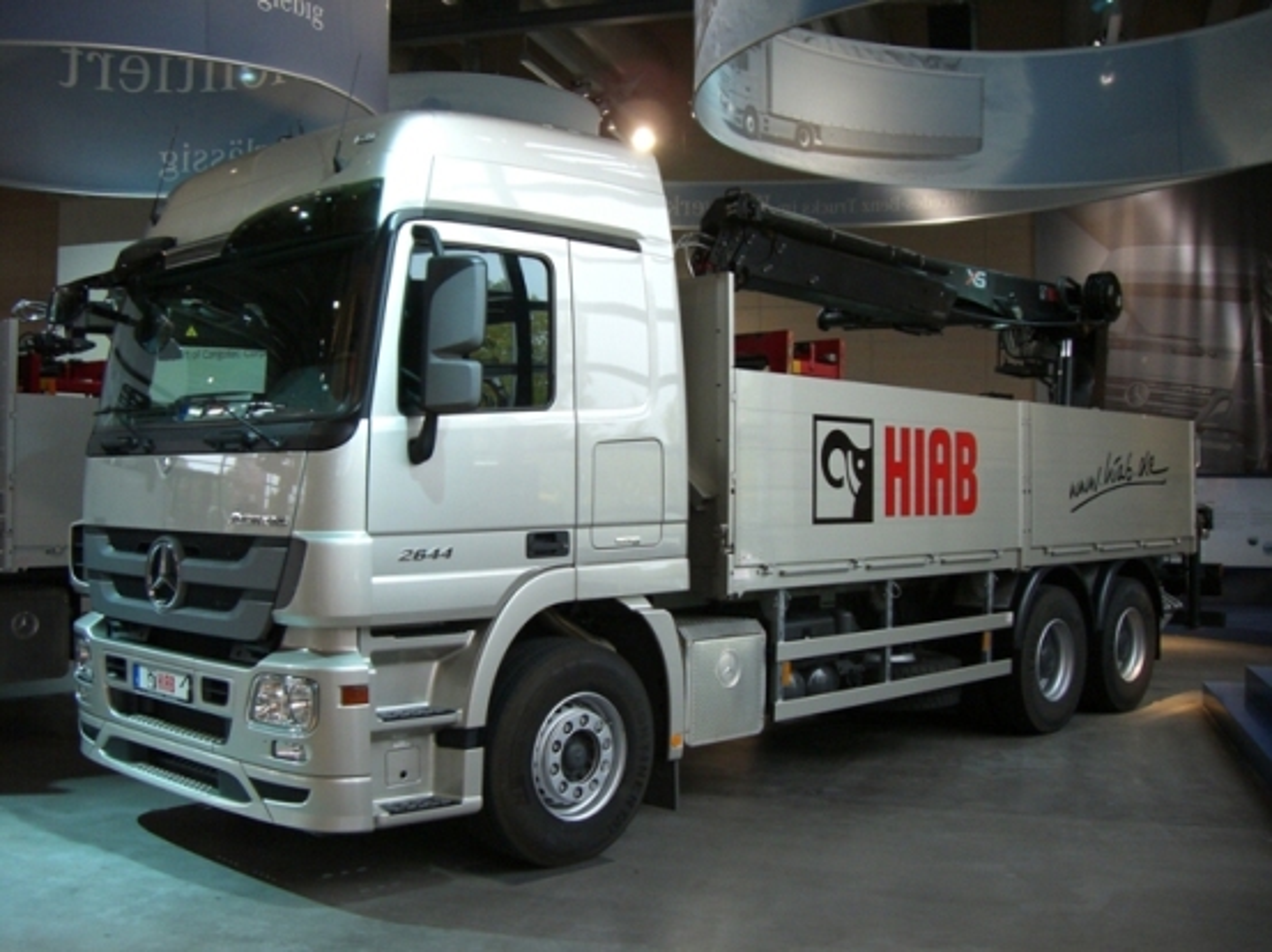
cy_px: 476
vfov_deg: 37.7
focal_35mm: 38
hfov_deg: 49.0
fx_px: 1395
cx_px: 636
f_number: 2.7
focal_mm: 6.2
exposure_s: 1/80
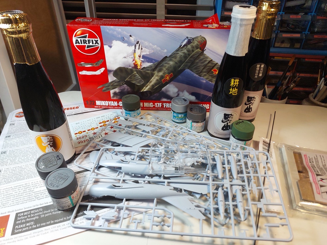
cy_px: 118
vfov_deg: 56.8
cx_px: 164
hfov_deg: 71.6
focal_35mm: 24
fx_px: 227
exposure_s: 1/100
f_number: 1.8
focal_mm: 5.06
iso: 100
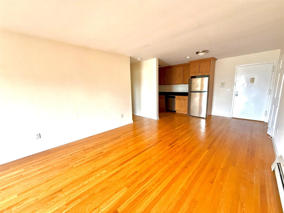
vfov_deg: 85.7
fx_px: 115
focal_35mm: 14
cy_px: 106
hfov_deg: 102.1
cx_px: 142
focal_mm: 2.22
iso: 320
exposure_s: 1/99
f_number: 2.2
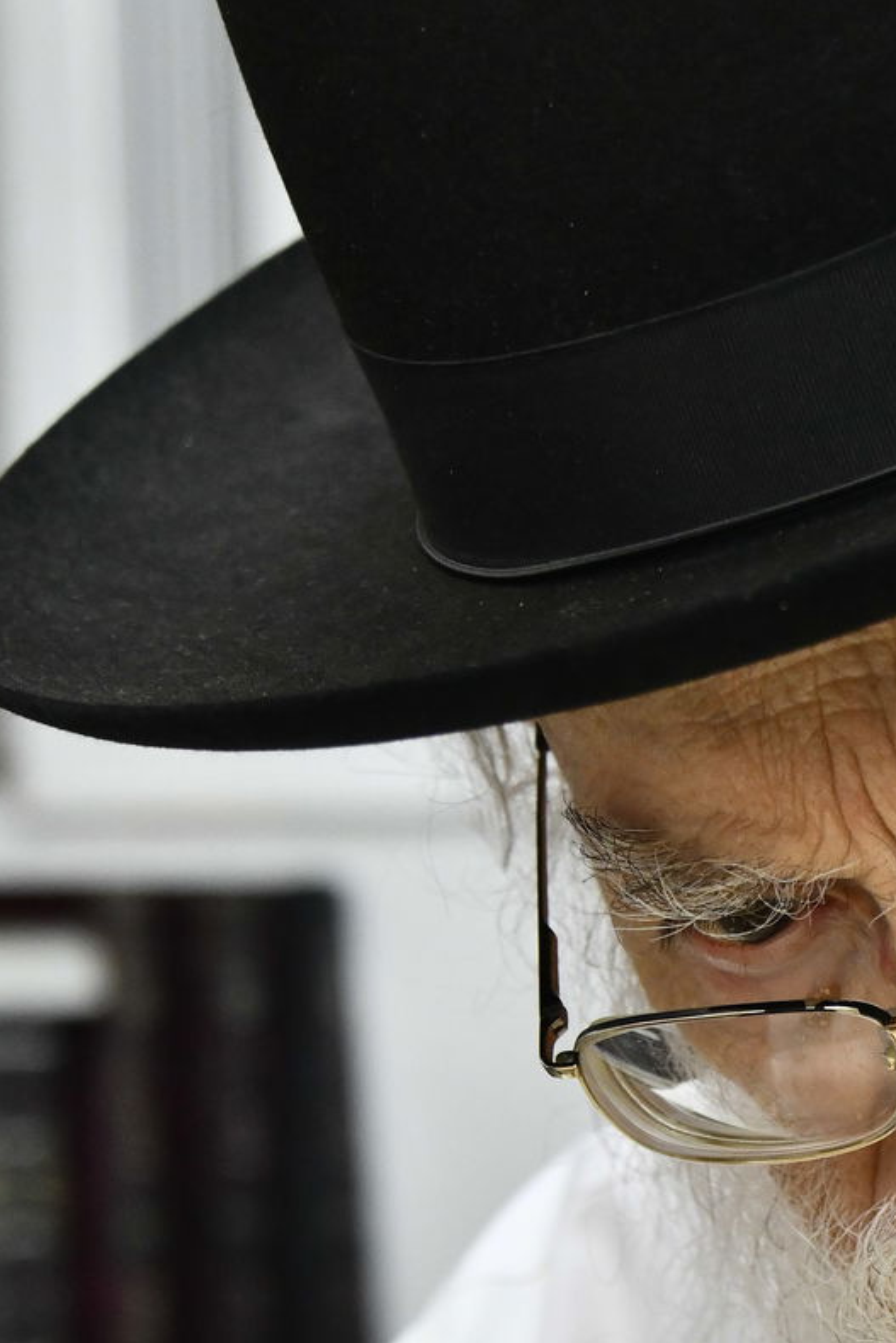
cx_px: 1068
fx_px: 6940
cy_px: 1130
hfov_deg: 7.3
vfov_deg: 11.0
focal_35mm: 186
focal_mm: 70
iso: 1250
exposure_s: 1/160
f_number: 5.6
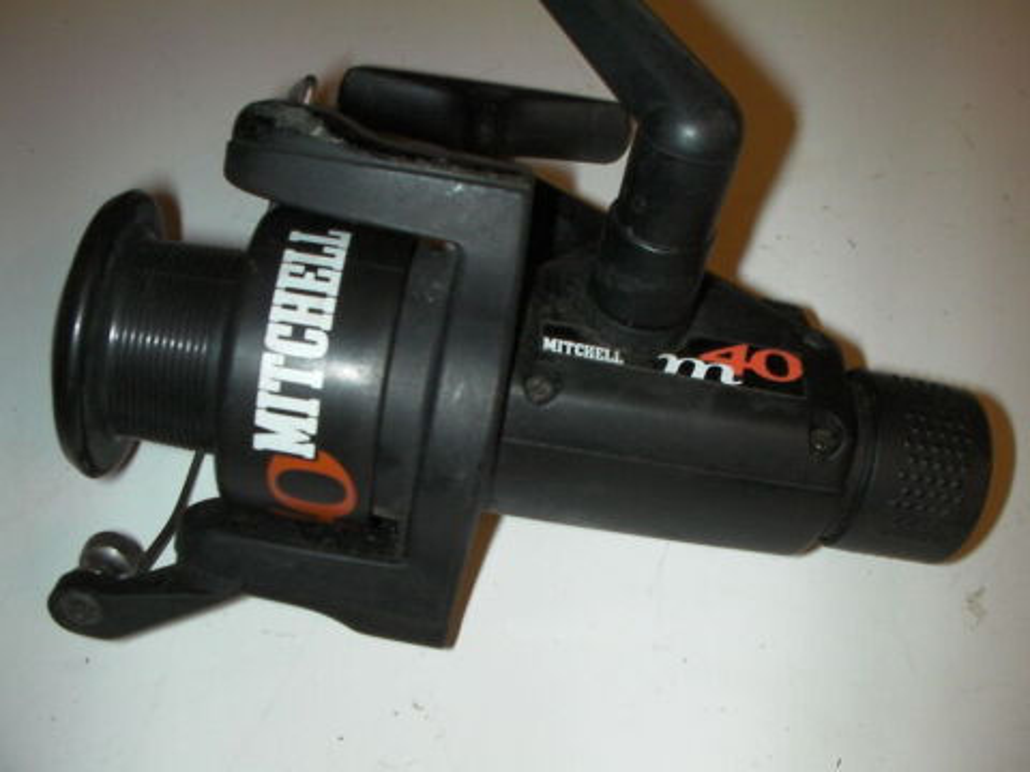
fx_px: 1131
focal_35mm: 38
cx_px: 515
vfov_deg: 37.7
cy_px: 386
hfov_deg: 49.0
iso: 200
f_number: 5.6
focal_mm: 6.3
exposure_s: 1/30
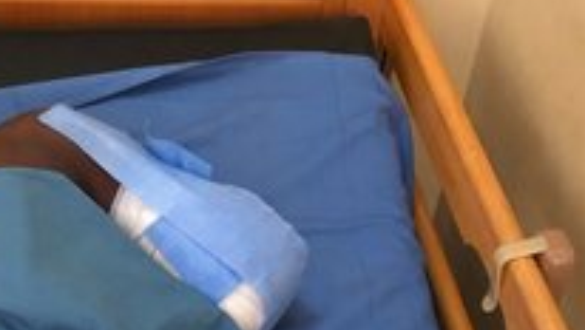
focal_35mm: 76
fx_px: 1179
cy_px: 159
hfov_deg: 26.8
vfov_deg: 15.9
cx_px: 51
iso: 100
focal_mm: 4
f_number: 1.8
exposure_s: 1/4
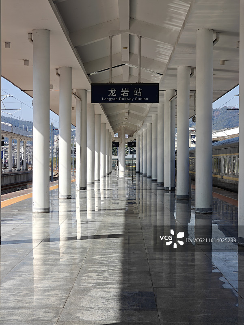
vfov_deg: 27.8
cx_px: 122
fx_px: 657
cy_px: 162
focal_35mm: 70
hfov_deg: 21.0
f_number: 2.6
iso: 50
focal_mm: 13.3
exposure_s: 1/788
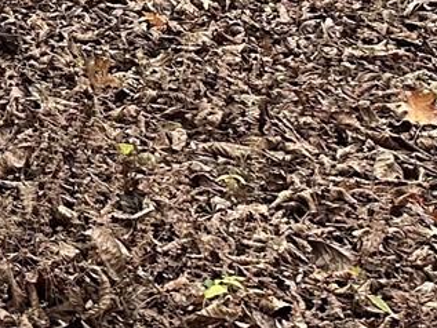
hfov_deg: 10.2
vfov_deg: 8.7
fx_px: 1957
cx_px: -766
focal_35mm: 155
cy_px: -463
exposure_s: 1/843
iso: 80
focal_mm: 6.86
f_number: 1.78
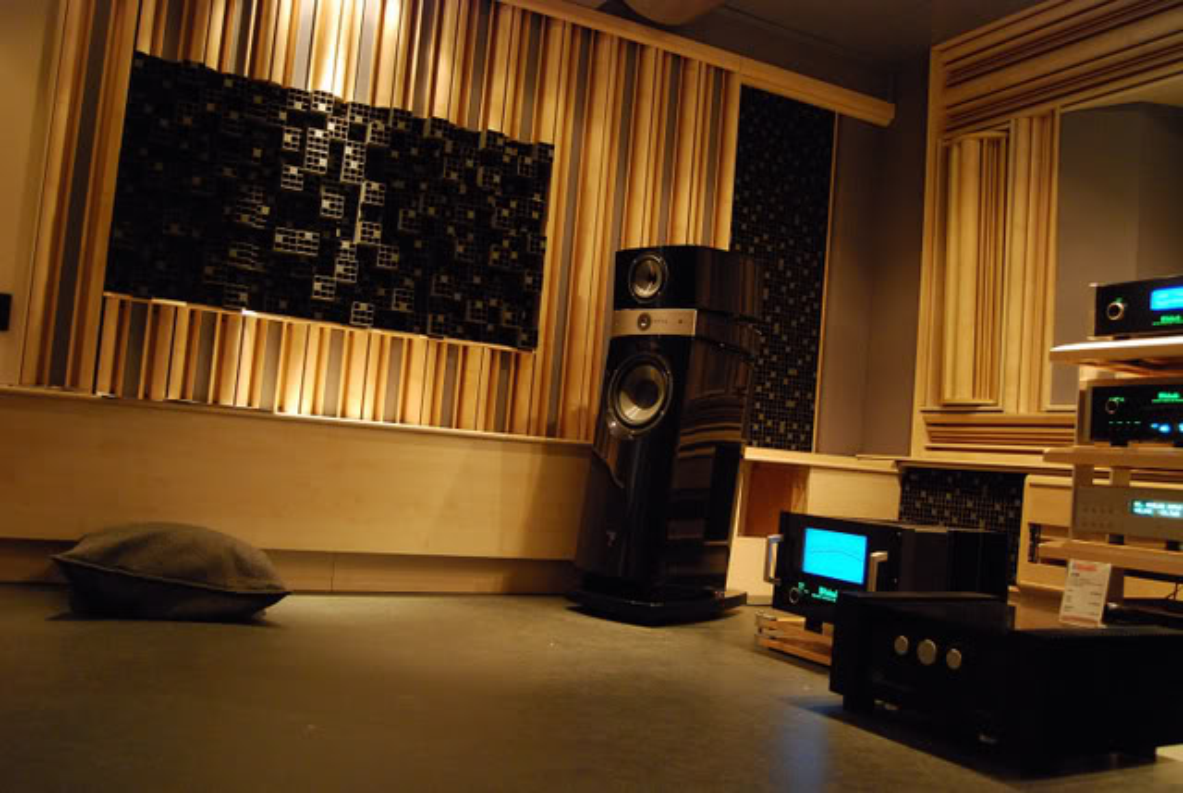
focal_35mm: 33
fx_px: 1086
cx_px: 592
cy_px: 396
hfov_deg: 57.1
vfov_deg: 40.1
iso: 1600
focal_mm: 22
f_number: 3.8
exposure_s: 1/5
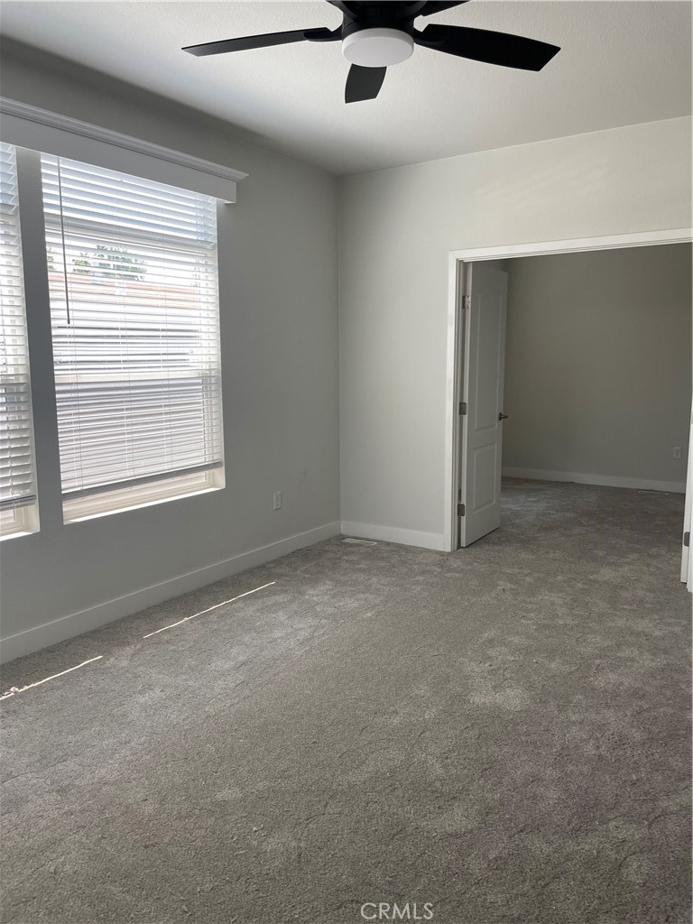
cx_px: 346
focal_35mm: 26
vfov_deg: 67.3
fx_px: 694
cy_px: 462
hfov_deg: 53.1
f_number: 1.6
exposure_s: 1/150
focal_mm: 4.2
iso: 32
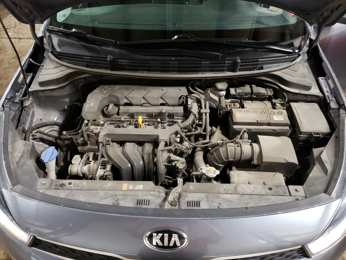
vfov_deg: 53.1
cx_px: 173
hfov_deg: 67.3
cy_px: 130
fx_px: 260
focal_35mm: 26
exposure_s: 1/30
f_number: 1.5
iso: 417
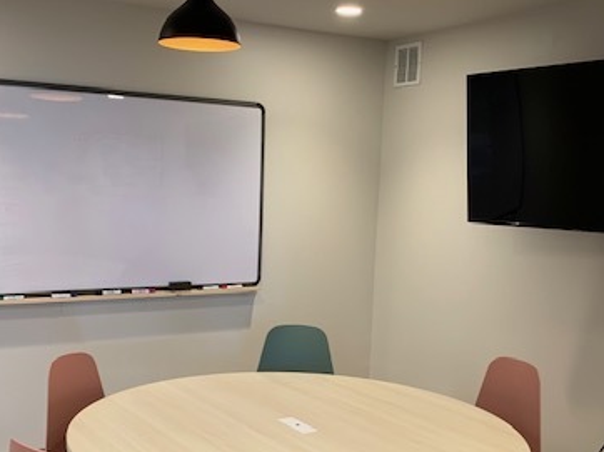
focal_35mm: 46
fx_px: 802
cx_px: 285
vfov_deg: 31.3
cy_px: 292
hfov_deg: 41.2
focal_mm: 4.25
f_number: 1.8
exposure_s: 1/60
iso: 64
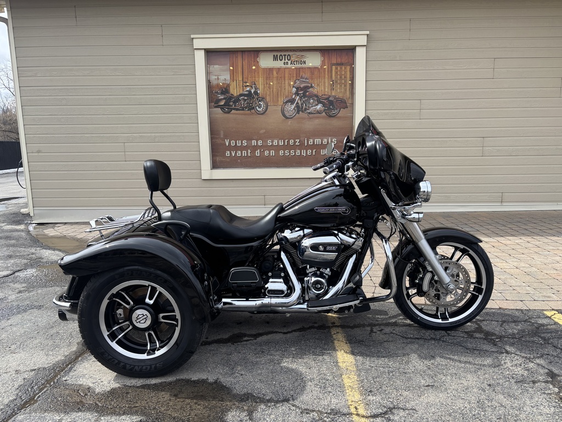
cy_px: 211
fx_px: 422
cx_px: 281
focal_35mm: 26
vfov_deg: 53.1
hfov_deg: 67.3
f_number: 1.6
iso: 50
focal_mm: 5.96
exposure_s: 1/1616
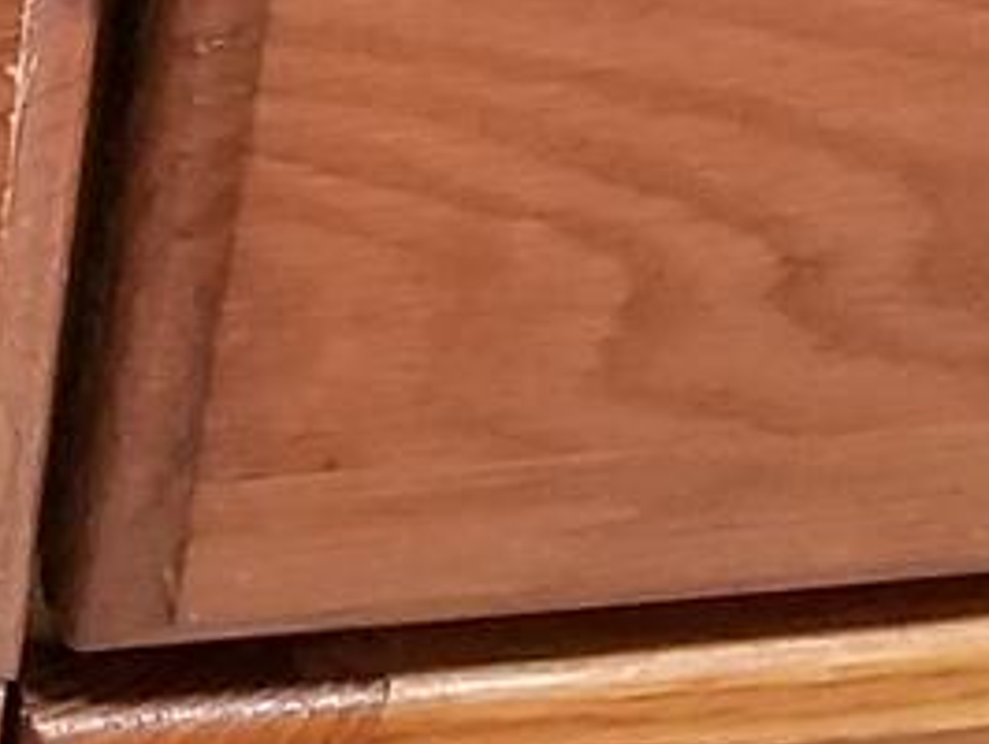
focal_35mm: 200
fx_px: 5719
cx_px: -402
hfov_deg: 9.6
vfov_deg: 6.7
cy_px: -1499
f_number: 1.7
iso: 160
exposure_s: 1/24
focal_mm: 4.2
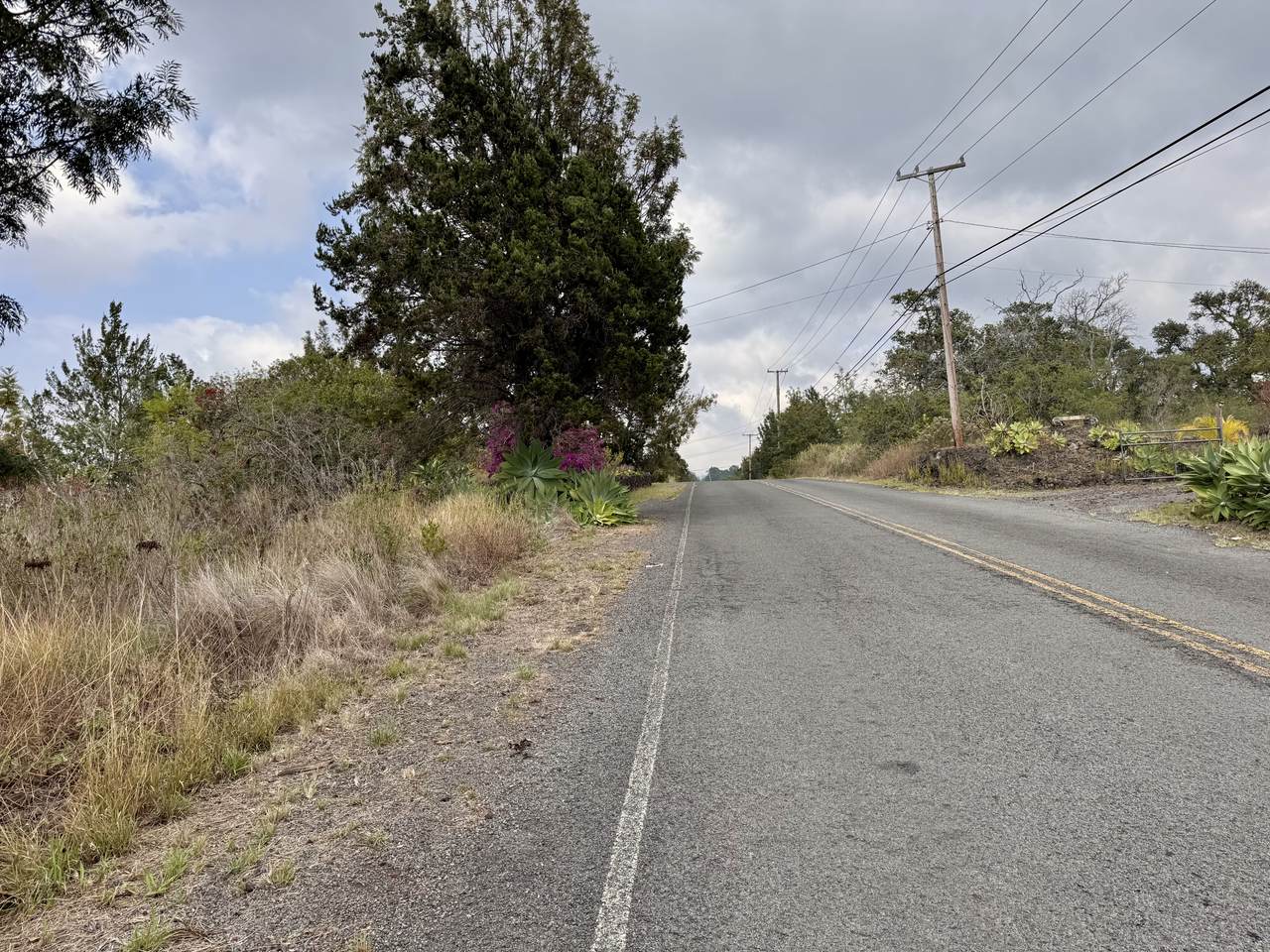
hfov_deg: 71.6
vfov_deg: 56.8
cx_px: 635
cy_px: 476
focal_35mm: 24
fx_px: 881
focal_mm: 6.76
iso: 80
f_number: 1.78
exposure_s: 1/2833
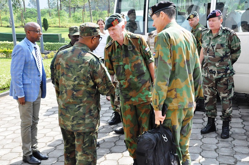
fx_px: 362
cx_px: 124
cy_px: 82
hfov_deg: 37.9
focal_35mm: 52
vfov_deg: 25.7
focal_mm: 35
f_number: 14
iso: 3200
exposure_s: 1/640
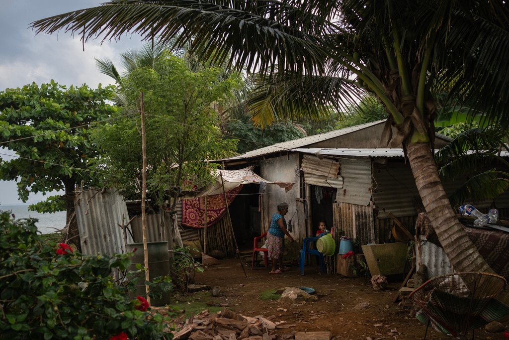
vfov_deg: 37.9
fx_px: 495
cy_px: 170
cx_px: 254
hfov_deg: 54.4
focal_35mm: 35
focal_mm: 35
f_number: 3.5
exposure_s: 1/1250
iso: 320
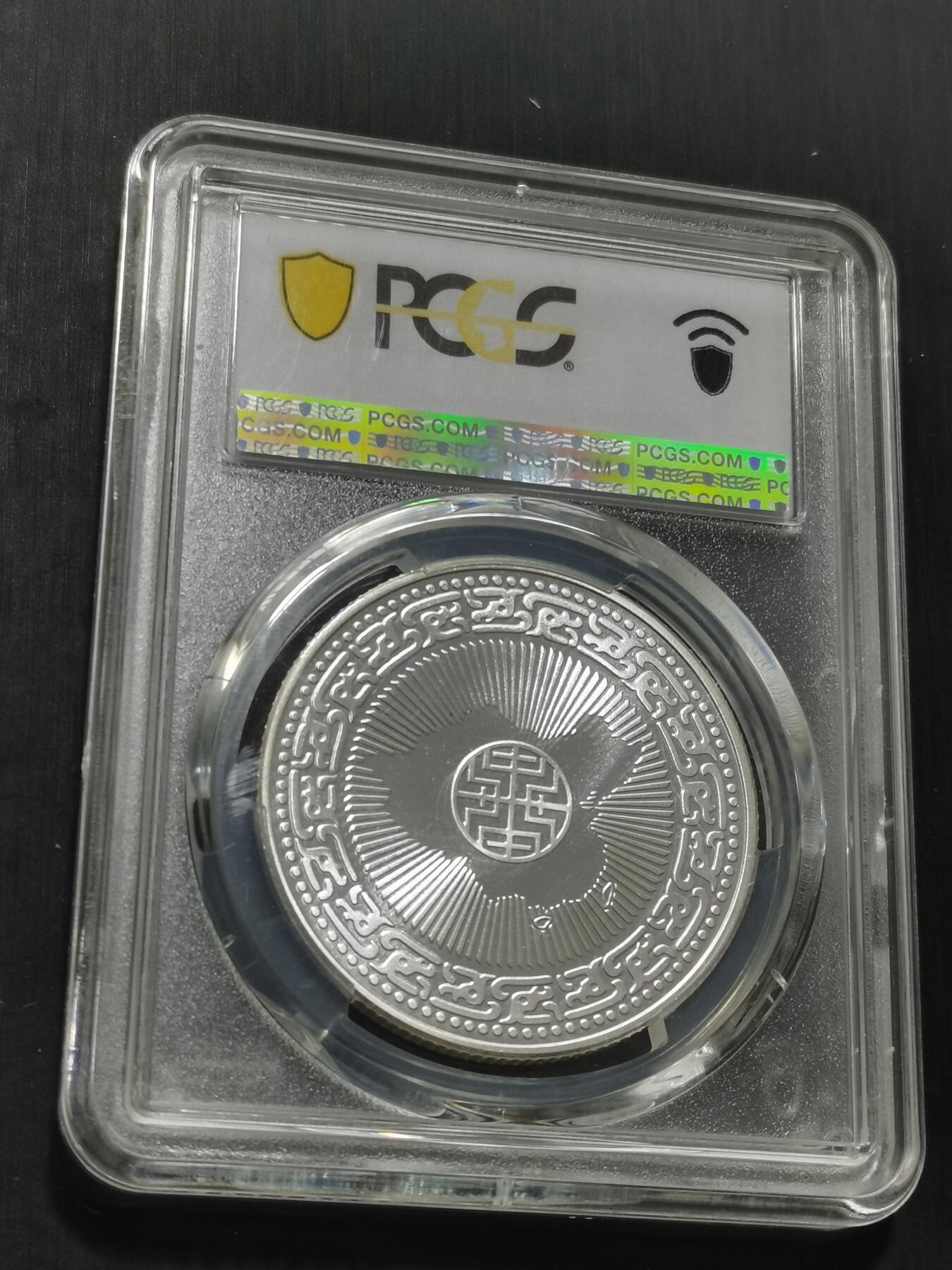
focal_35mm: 71
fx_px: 2603
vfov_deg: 27.4
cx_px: 476
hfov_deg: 20.7
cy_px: 635
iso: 50
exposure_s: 1/155
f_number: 1.8
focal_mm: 5.58
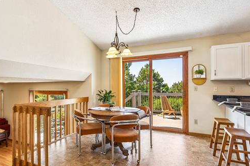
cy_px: 90
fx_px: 146
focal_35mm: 21
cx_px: 104
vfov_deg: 59.4
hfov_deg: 80.5
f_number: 8
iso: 100
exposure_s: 1/13
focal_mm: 16
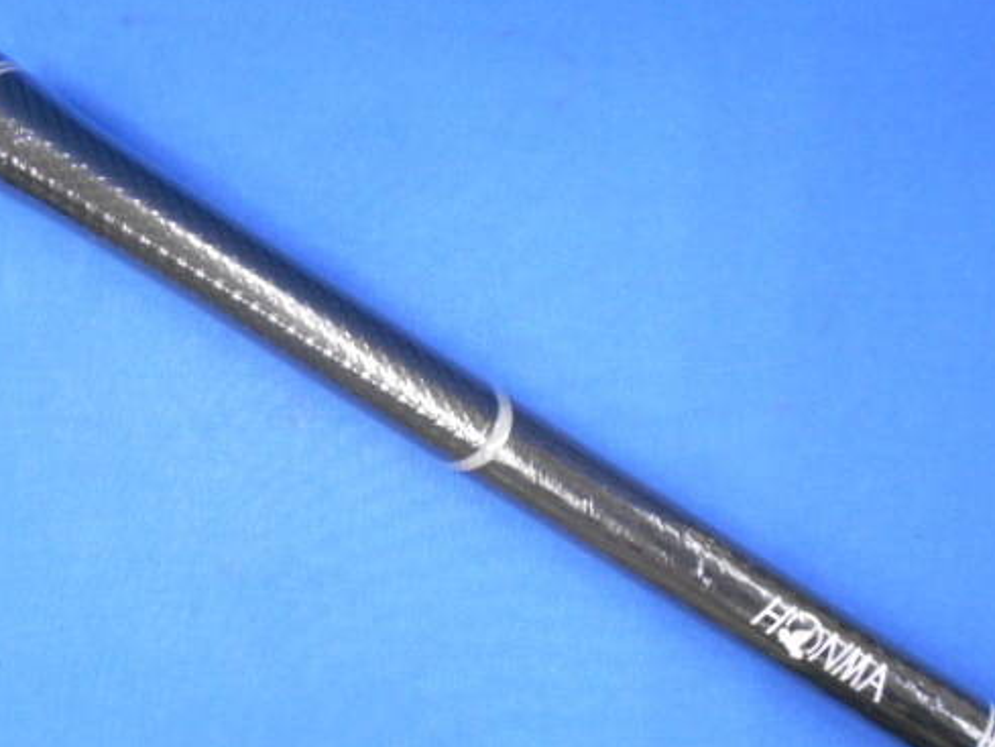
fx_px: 978
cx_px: 503
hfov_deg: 53.9
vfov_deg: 41.6
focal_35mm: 34
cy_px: 444
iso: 400
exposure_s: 1/30
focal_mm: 4.6
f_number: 3.2
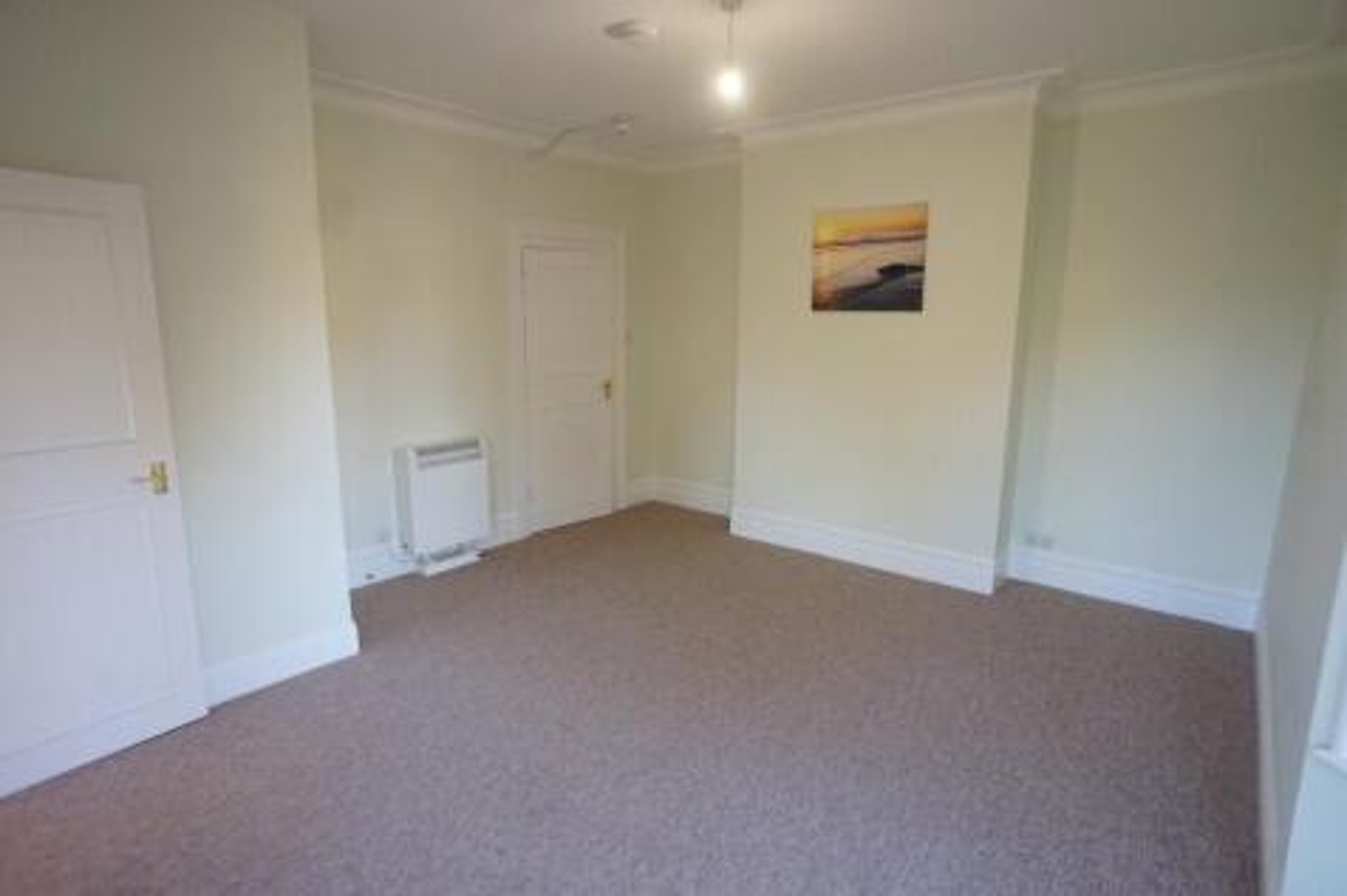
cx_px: 674
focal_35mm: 24
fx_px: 898
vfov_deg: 53.1
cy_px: 448
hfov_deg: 73.8
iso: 1250
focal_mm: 16
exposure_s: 1/160
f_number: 4
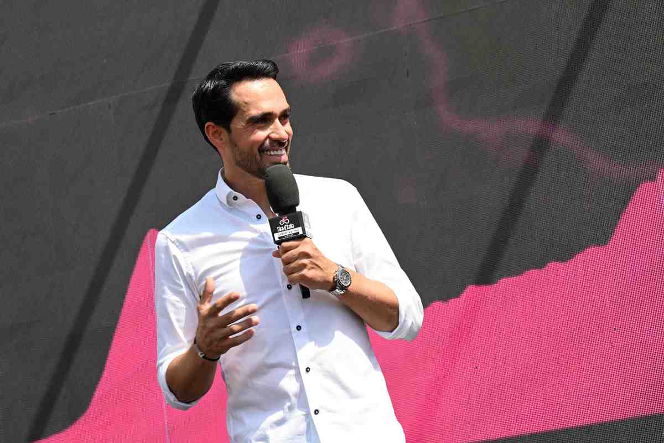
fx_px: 2213
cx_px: 332
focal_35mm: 120
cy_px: 222
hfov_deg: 17.1
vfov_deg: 11.4
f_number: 9
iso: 400
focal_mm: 120
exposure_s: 1/500
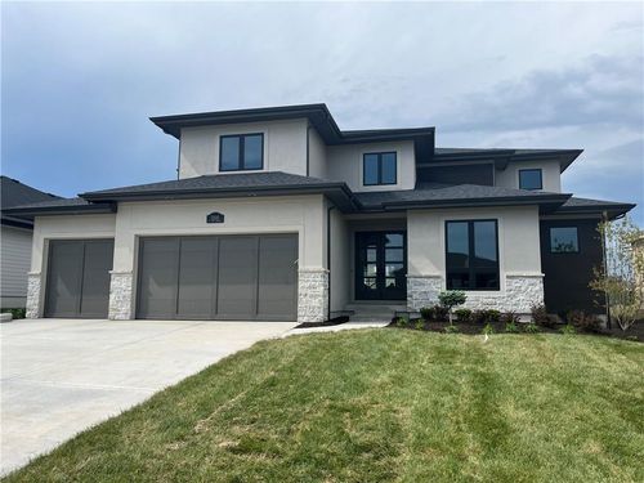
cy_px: 242
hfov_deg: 67.3
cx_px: 322
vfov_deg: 53.1
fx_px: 484
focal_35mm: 26
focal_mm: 5.1
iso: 50
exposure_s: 1/3876
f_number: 1.6
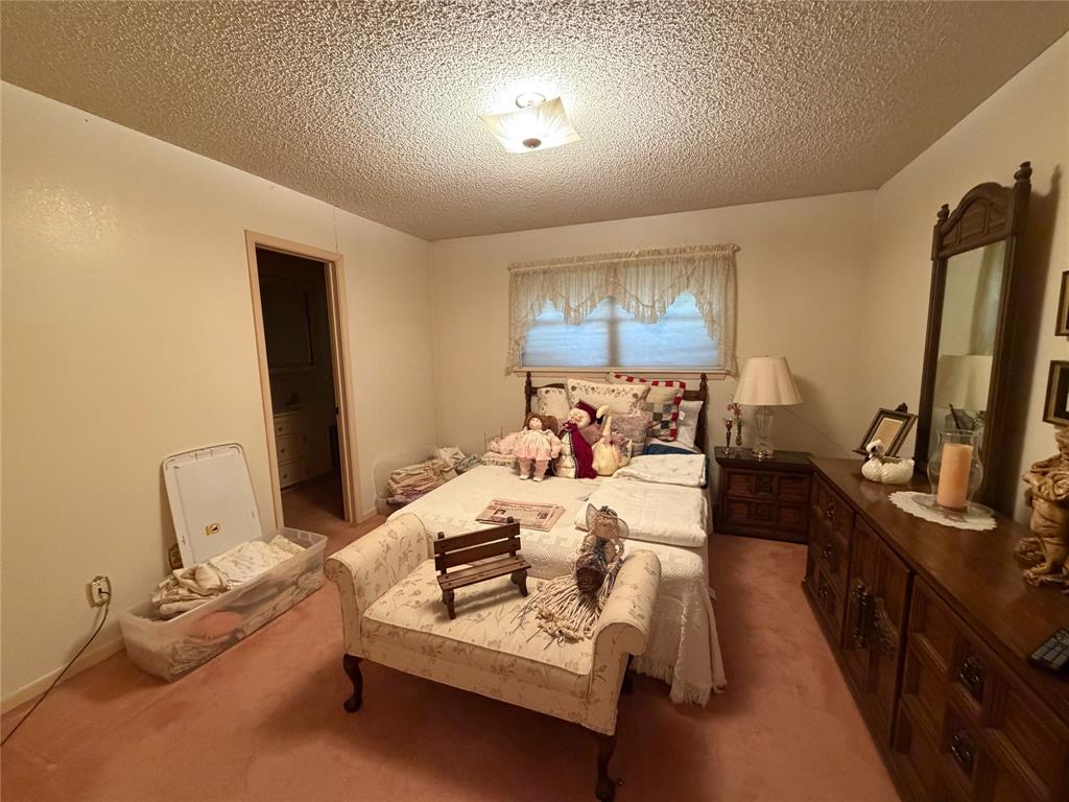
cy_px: 401
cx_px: 534
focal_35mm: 14
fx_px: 432
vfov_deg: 85.7
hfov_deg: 102.1
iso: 640
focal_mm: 2.22
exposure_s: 1/60
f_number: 2.2
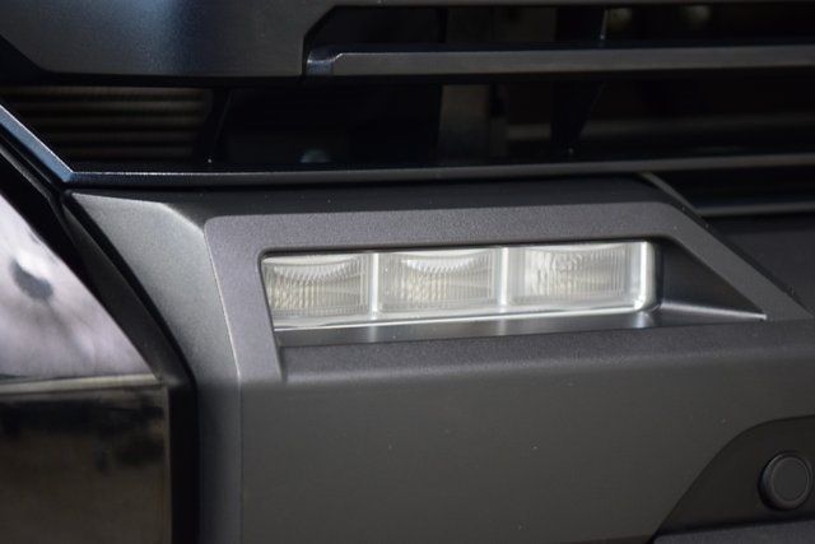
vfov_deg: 13.0
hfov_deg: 19.5
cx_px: 408
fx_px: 2377
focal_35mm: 105
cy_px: 272
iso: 1600
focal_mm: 70
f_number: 2.8
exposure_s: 1/50
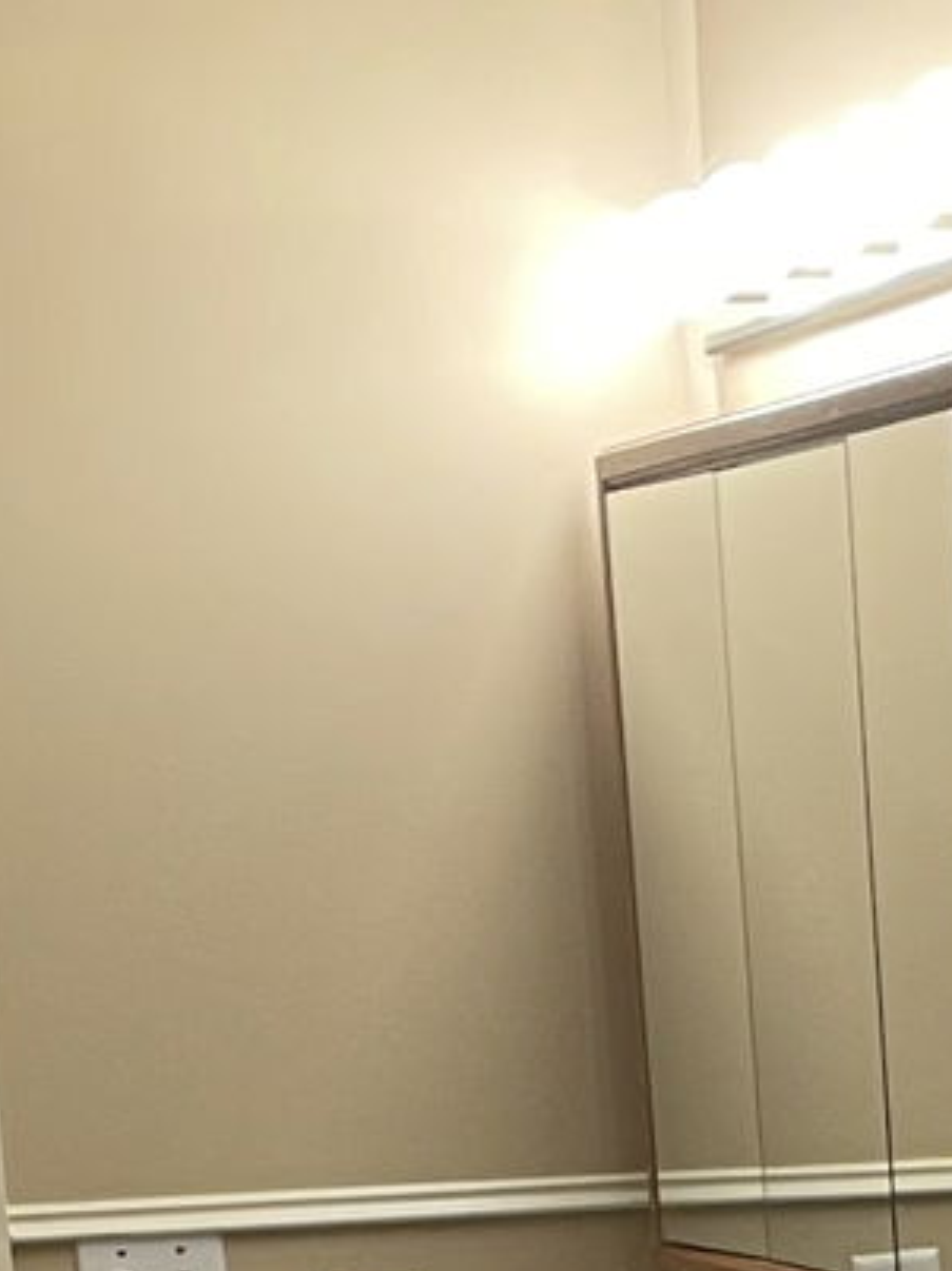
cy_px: 2028
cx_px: 1597
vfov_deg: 13.3
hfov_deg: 10.2
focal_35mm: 138
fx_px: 5066
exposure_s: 1/60
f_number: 1.6
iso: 100
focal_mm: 4.2
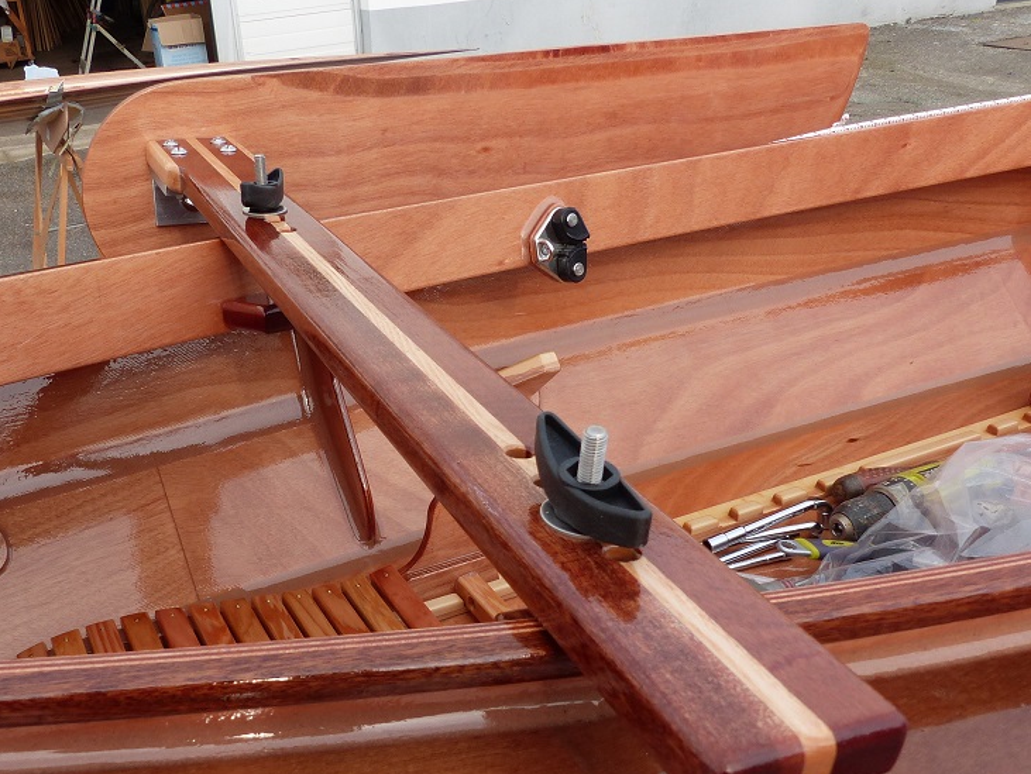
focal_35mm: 35
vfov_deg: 40.3
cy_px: 500
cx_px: 378
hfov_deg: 52.0
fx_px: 1043
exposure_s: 1/400
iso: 100
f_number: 4
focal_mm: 4.5
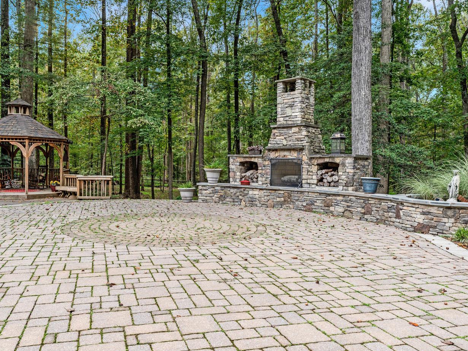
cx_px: 195
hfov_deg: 64.9
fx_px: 365
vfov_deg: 51.3
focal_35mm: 27
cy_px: 171
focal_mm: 24
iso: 160
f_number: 8
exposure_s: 1/30
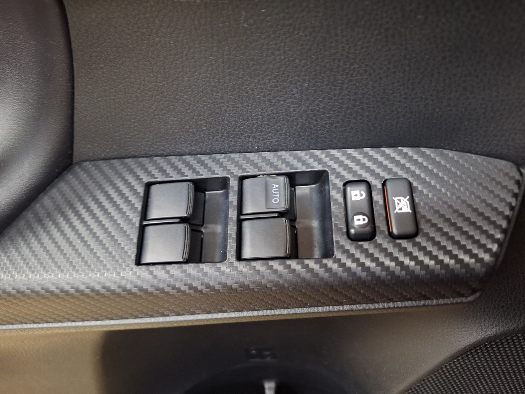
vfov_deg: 56.8
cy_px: 191
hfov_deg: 71.6
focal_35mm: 24
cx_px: 264
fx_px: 364
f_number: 1.8
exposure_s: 1/20
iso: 640
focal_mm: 5.54
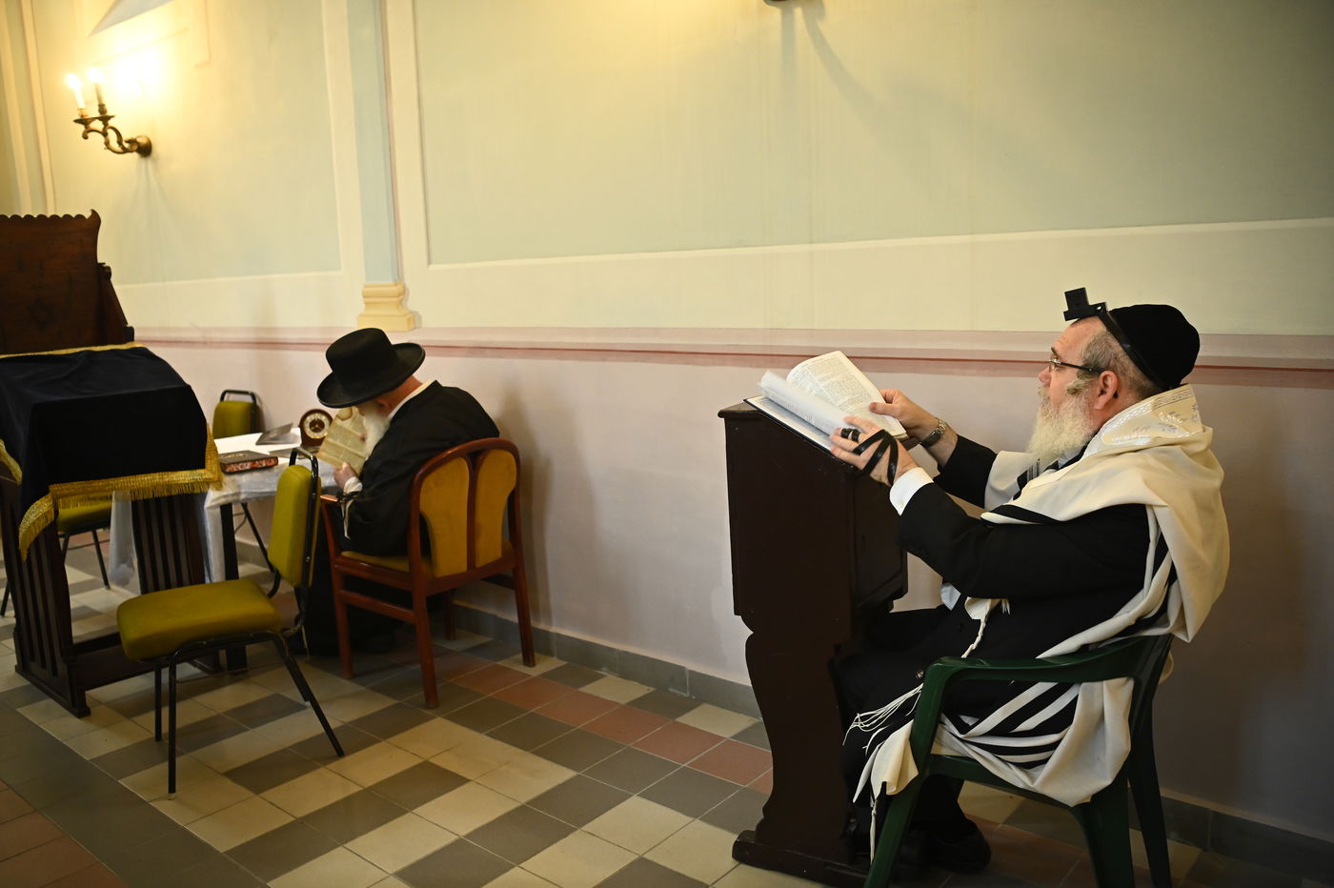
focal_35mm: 30
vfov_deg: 43.6
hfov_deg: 62.0
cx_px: 667
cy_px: 444
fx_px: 1111
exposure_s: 1/80
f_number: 2.8
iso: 2000
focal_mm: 30
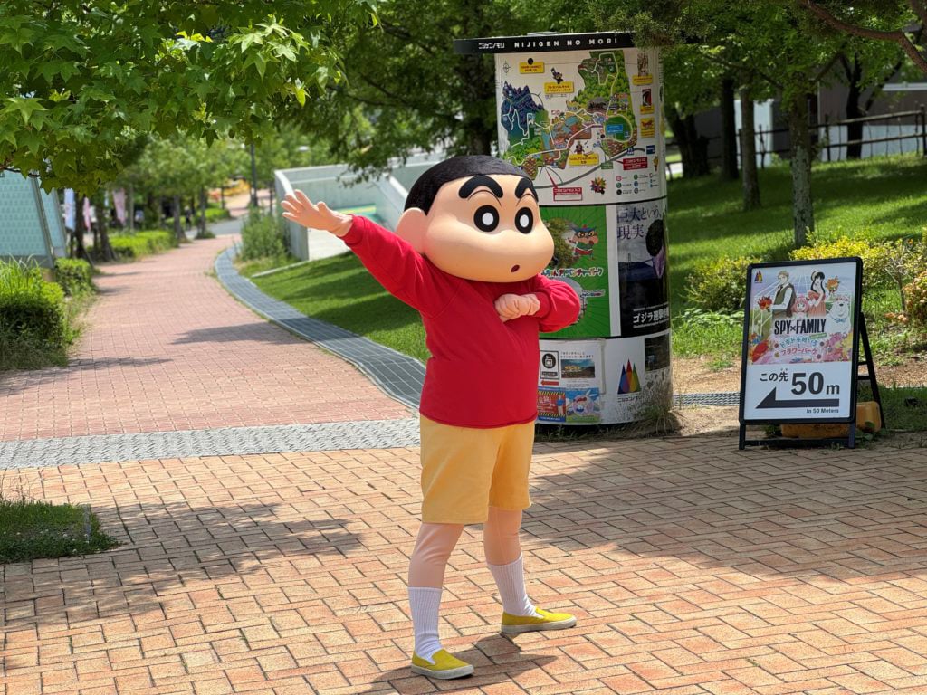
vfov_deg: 19.1
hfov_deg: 25.3
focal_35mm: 77
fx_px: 2062
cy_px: 348
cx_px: 464
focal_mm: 9
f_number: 2.8
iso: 25
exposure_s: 1/485
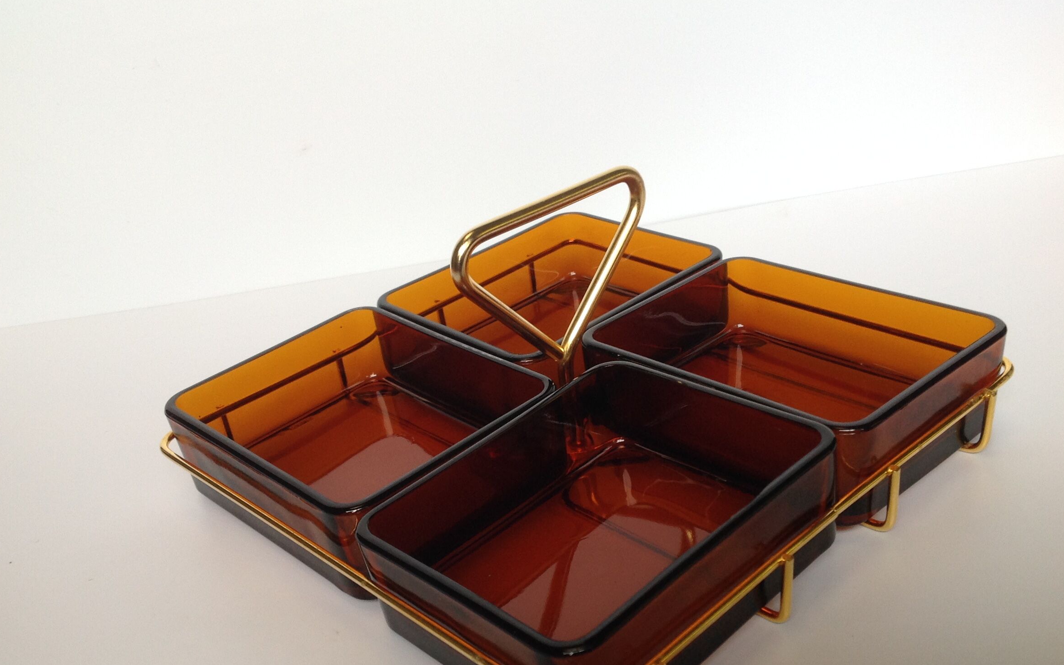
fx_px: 1189
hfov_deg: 48.2
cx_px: 532
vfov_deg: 31.1
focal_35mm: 41
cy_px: 428
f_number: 2.4
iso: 50
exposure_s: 1/30
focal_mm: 4.28
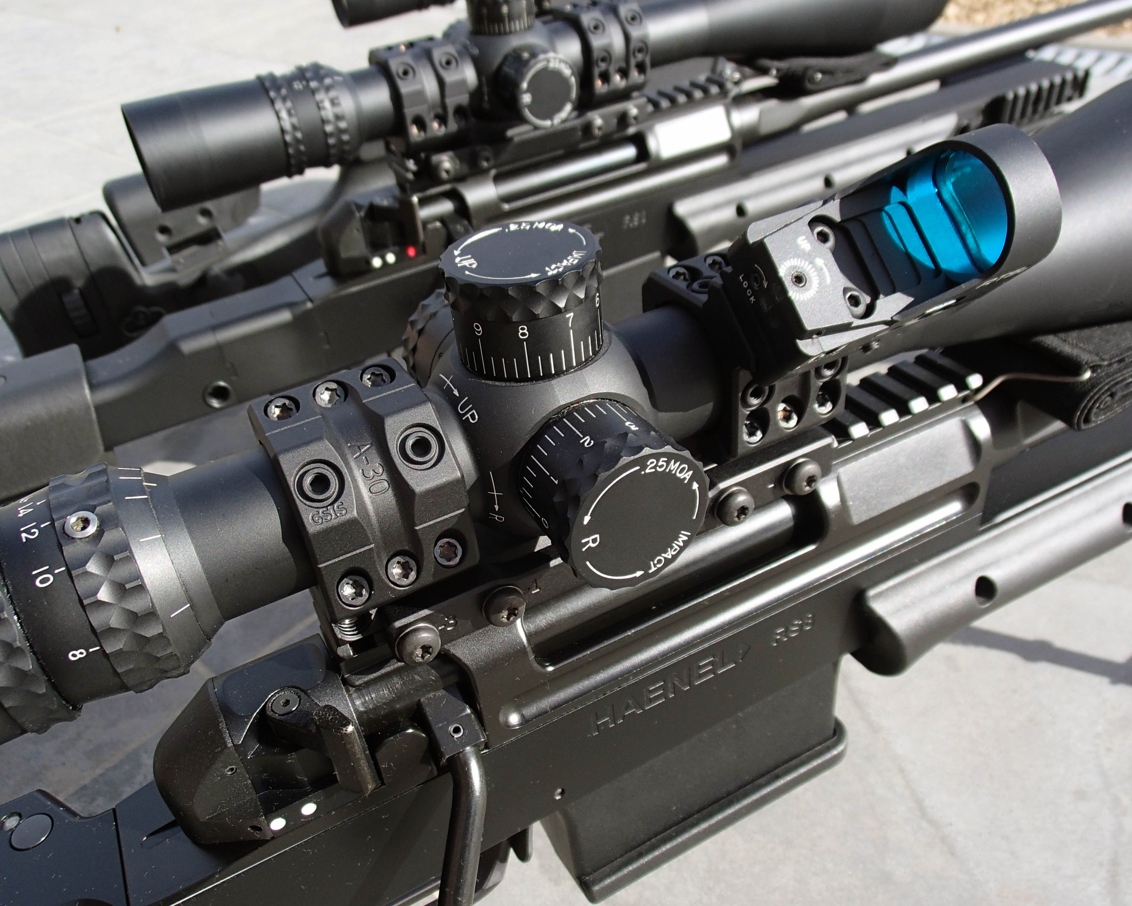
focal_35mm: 28
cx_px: 540
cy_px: 477
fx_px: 938
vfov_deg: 51.5
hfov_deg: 62.2
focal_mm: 4.4
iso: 100
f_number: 3.3
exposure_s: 1/500
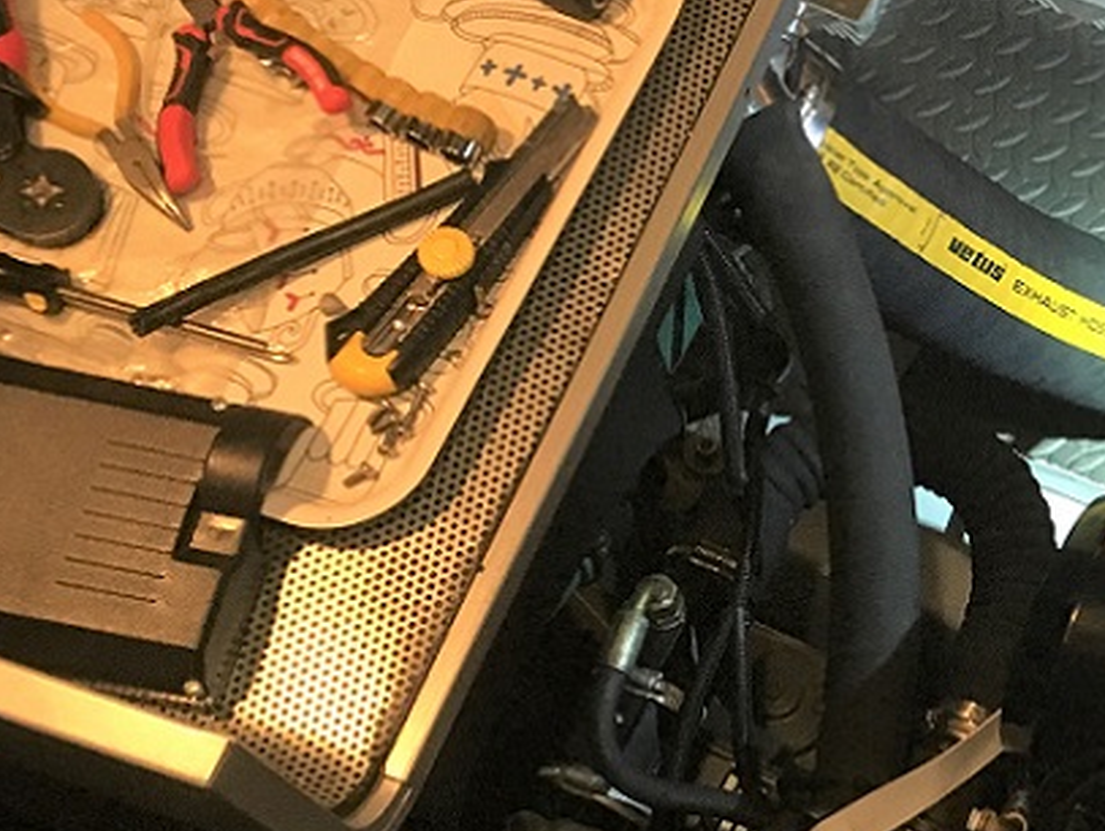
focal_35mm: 64
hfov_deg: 28.3
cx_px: 1117
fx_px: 2045
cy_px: 588
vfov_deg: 22.8
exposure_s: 1/15
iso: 250
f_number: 2.2
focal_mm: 4.15
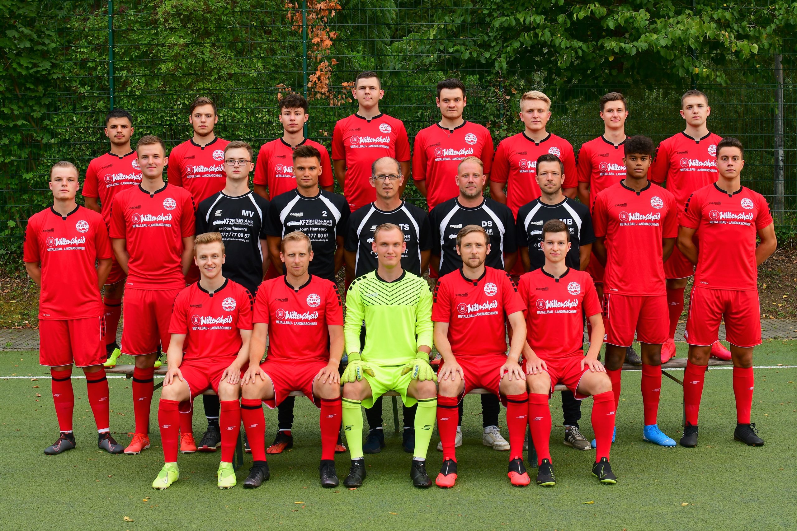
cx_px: 398
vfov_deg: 25.8
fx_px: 1162
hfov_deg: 37.8
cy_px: 266
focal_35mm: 52
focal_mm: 35
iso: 250
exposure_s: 1/125
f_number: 6.3
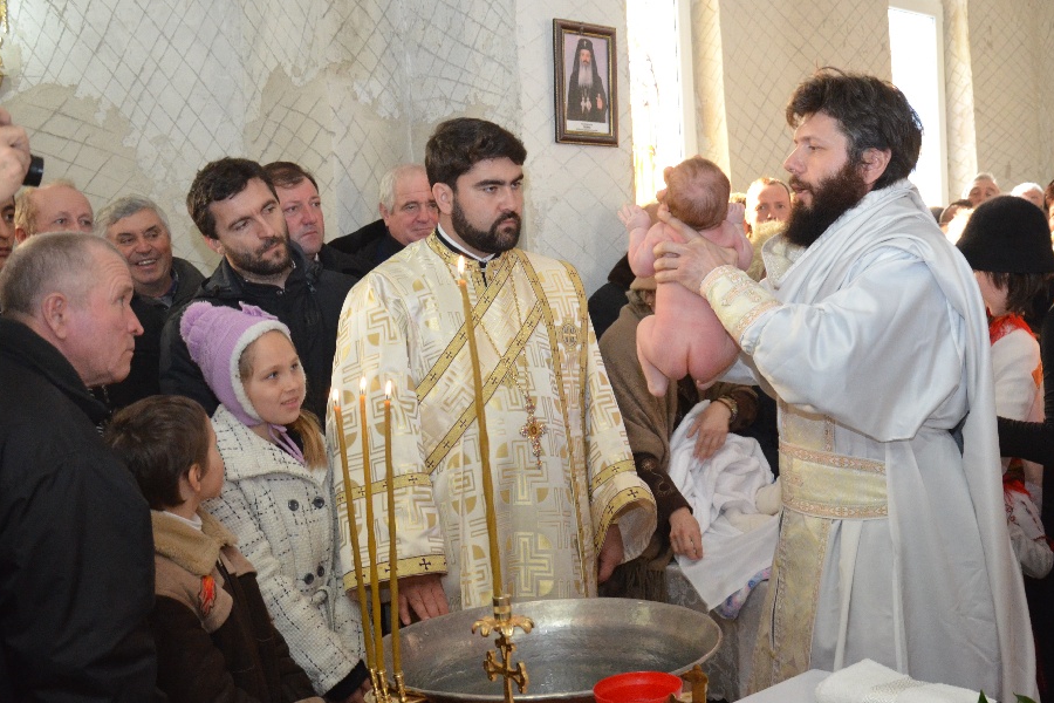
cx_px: 627
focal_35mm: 44
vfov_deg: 30.5
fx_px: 1288
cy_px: 384
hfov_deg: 44.3
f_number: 3.8
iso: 2000
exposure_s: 1/125
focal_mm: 22
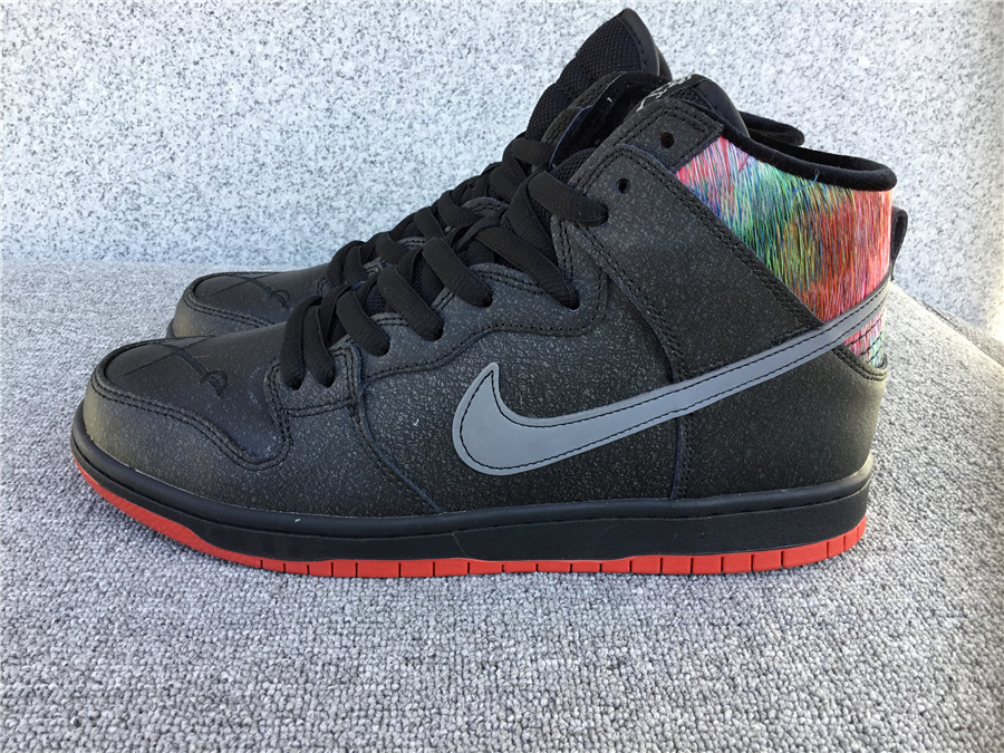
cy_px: 376
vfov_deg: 45.4
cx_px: 502
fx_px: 899
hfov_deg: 58.4
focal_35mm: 31
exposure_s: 1/100
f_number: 2.4
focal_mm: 3.3
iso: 25
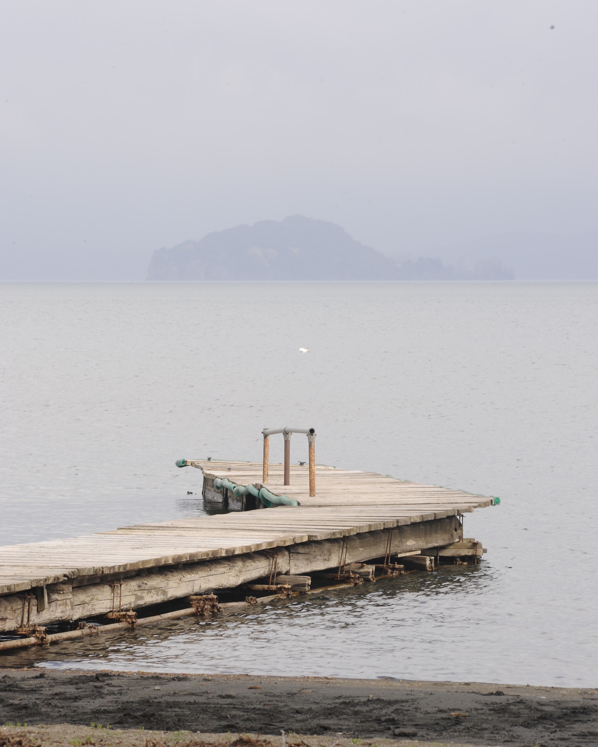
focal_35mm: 226
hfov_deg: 6.8
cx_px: 299
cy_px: 348
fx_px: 5001
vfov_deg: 8.6
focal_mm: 200
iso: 250
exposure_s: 1/40
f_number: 22
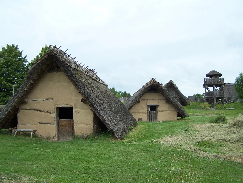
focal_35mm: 38
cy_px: 92
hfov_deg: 49.0
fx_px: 267
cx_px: 122
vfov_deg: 37.7
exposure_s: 1/350
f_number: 2.8
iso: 80
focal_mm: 6.3
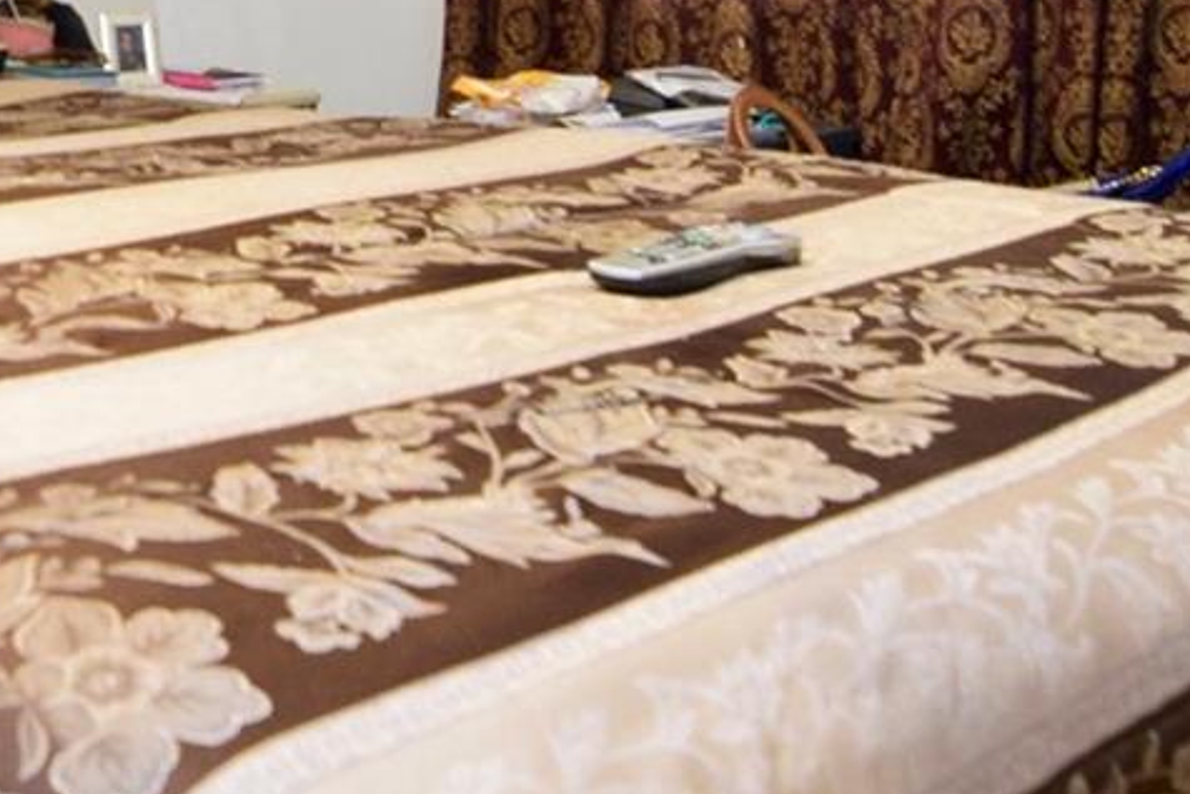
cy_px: -83
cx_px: -241
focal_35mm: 71
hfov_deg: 25.5
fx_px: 2353
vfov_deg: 18.4
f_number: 3.5
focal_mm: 11
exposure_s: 1/60
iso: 1600
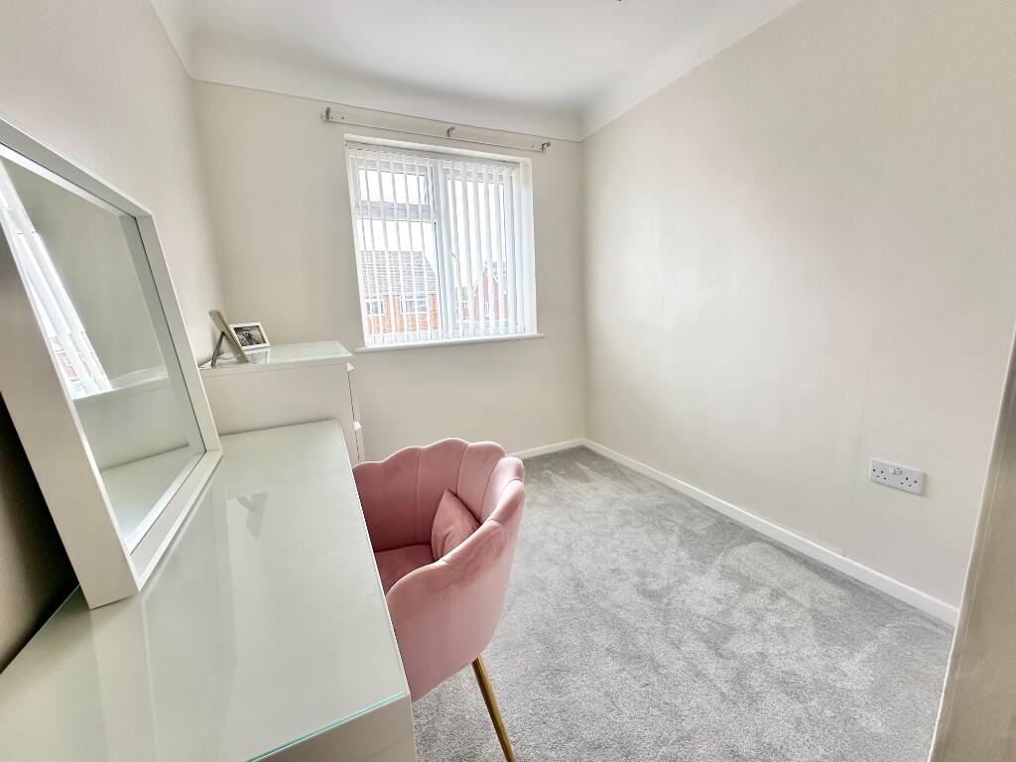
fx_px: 411
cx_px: 508
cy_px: 381
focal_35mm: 14
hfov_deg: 102.1
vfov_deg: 85.7
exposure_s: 1/99
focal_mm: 2.22
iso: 100
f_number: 2.2
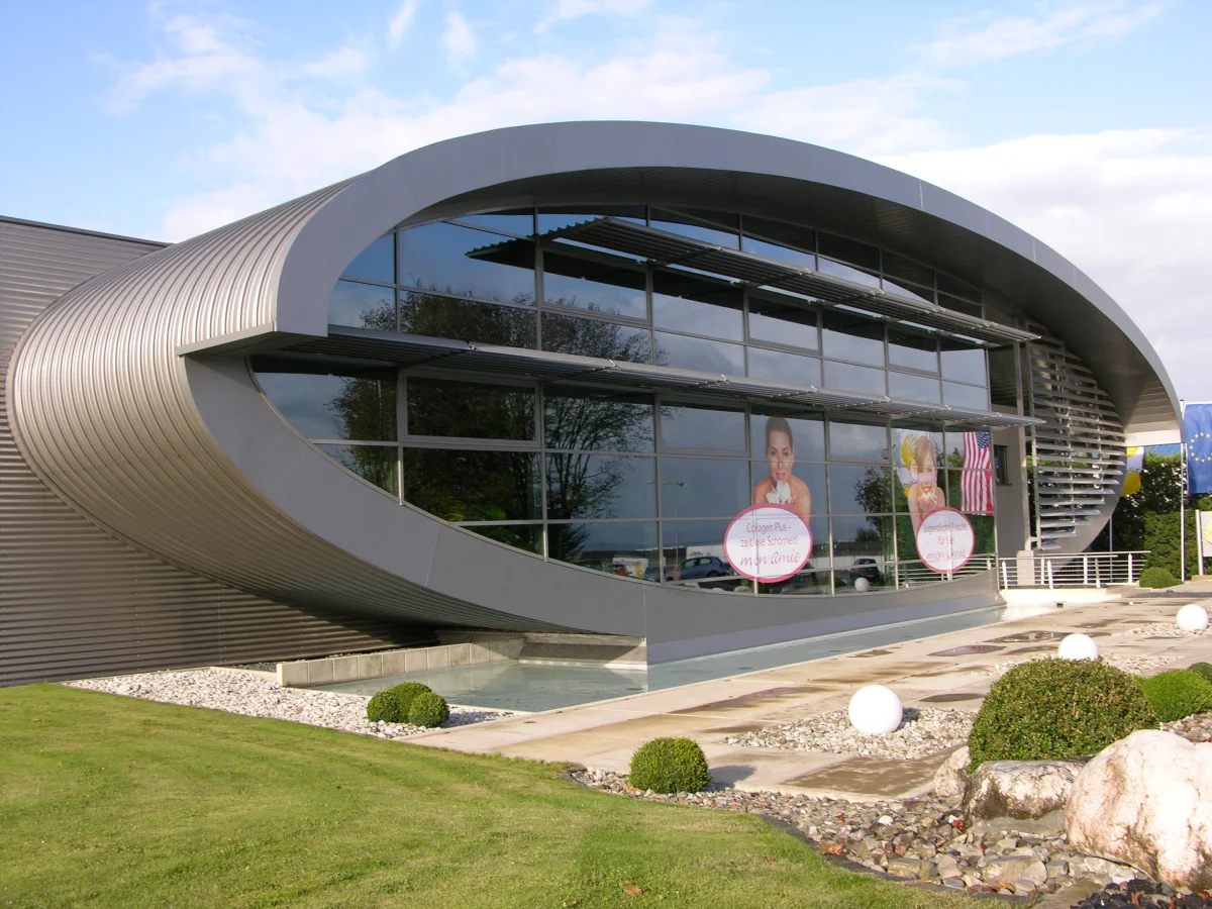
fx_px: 1225
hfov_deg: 52.6
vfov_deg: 40.7
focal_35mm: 35
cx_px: 606
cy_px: 454
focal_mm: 8.9
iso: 50
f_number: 5
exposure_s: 1/153
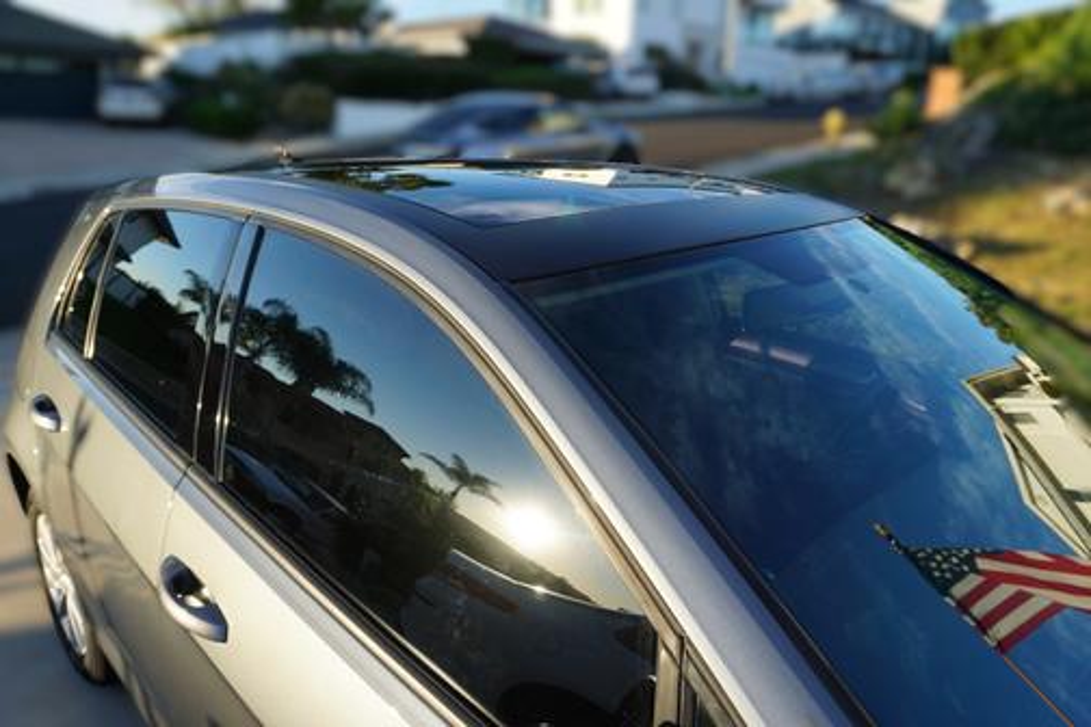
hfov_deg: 73.7
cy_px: 364
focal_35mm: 24
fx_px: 727
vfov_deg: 53.1
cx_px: 546
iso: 400
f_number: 5.6
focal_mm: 16
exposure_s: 1/640
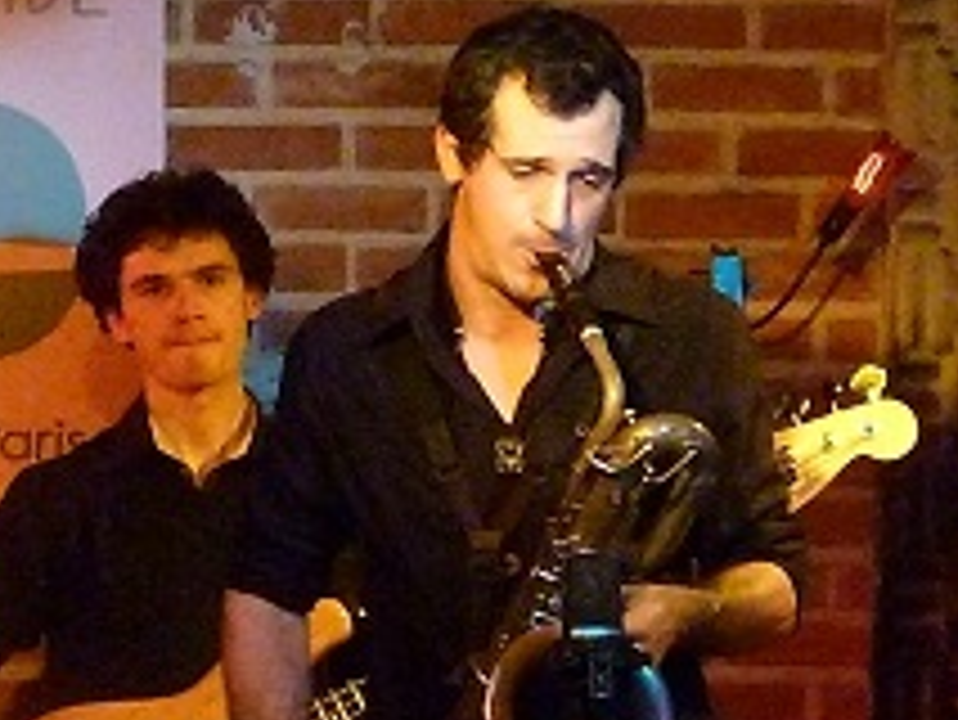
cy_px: 562
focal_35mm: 198
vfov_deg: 7.5
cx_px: 144
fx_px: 5483
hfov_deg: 9.9
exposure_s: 1/15
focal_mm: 18.3
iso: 3200
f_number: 4.8
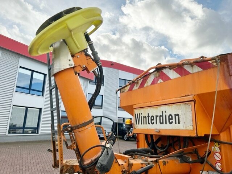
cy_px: 87
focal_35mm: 26
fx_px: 174
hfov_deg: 67.3
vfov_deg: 53.1
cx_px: 116
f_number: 1.5
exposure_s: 1/2841
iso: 50
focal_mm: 5.7
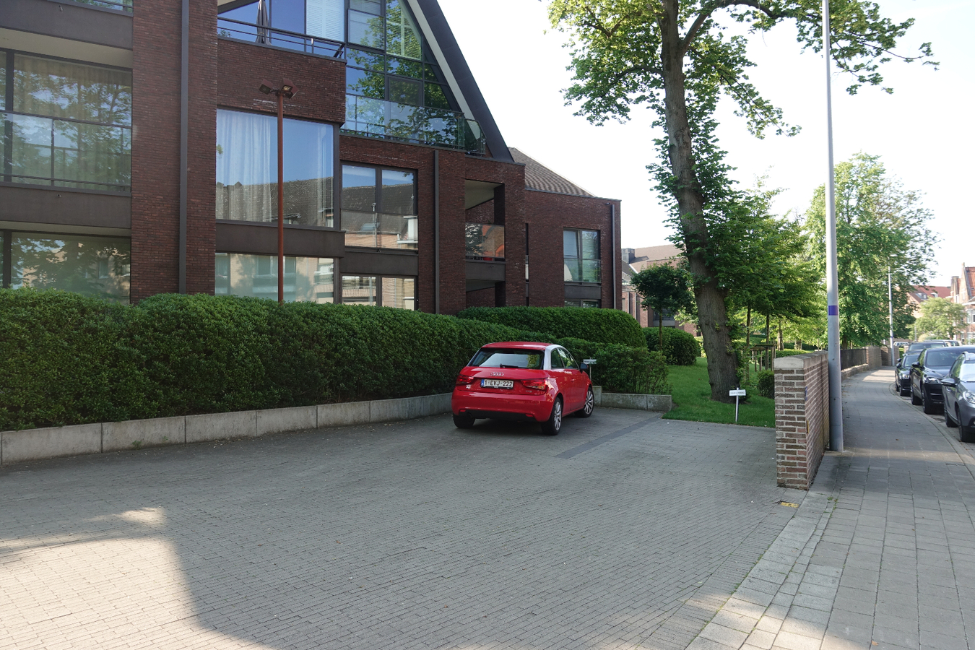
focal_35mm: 24
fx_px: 650
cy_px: 325
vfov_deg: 53.1
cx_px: 488
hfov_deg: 73.7
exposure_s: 1/200
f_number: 4
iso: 125
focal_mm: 8.8
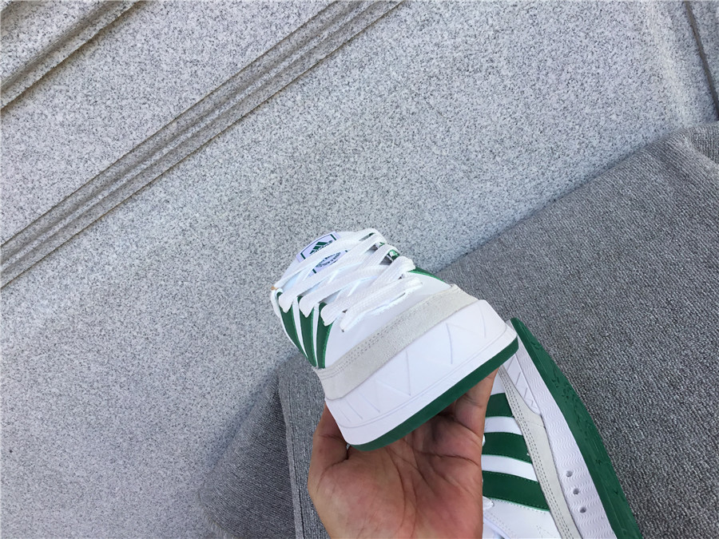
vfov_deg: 45.4
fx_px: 644
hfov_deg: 58.4
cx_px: 360
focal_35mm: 31
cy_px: 270
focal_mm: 3.3
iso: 25
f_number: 2.4
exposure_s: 1/321
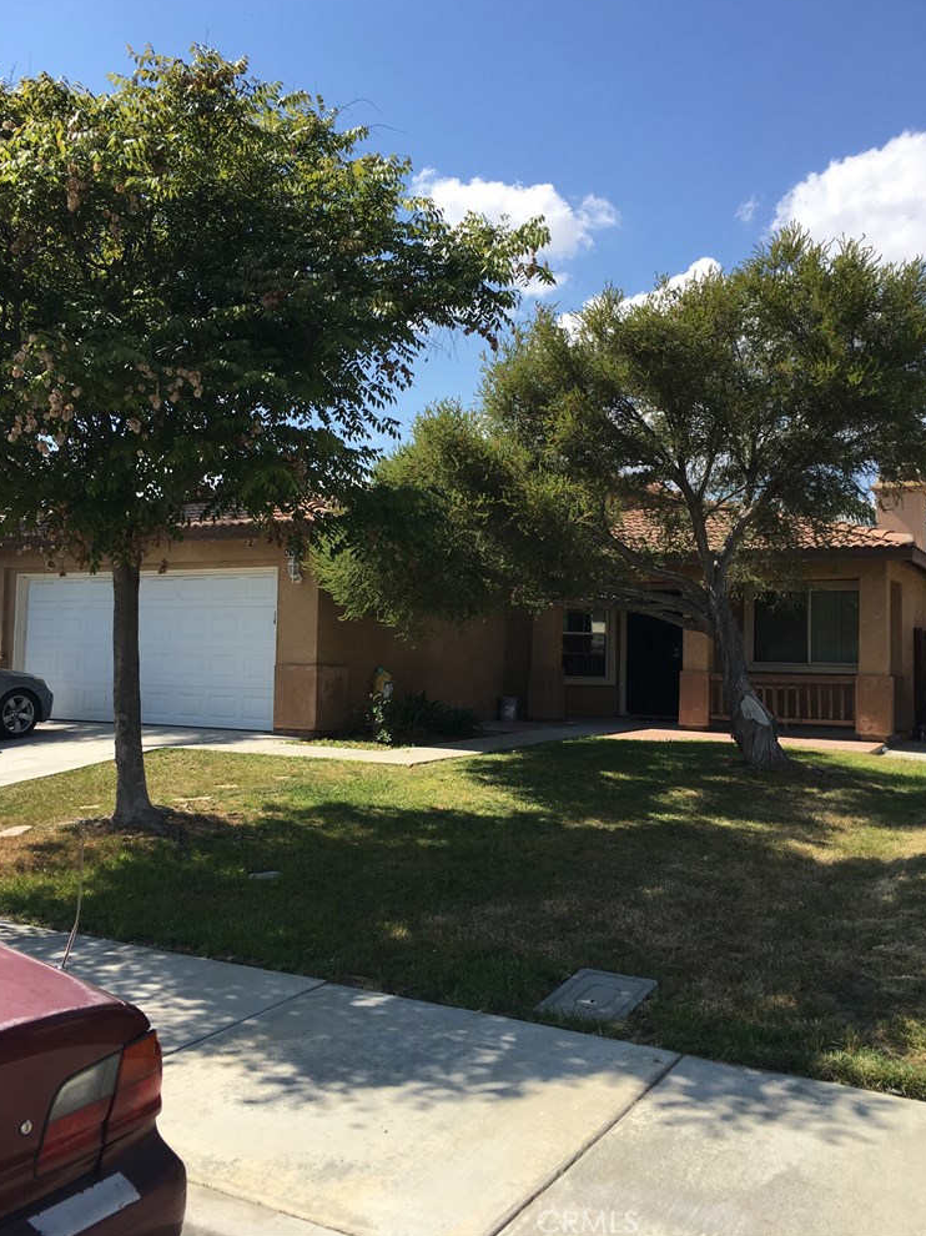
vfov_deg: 60.0
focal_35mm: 30
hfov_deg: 46.8
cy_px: 601
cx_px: 463
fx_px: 1070
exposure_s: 1/1425
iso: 25
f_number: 2.2
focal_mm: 4.15
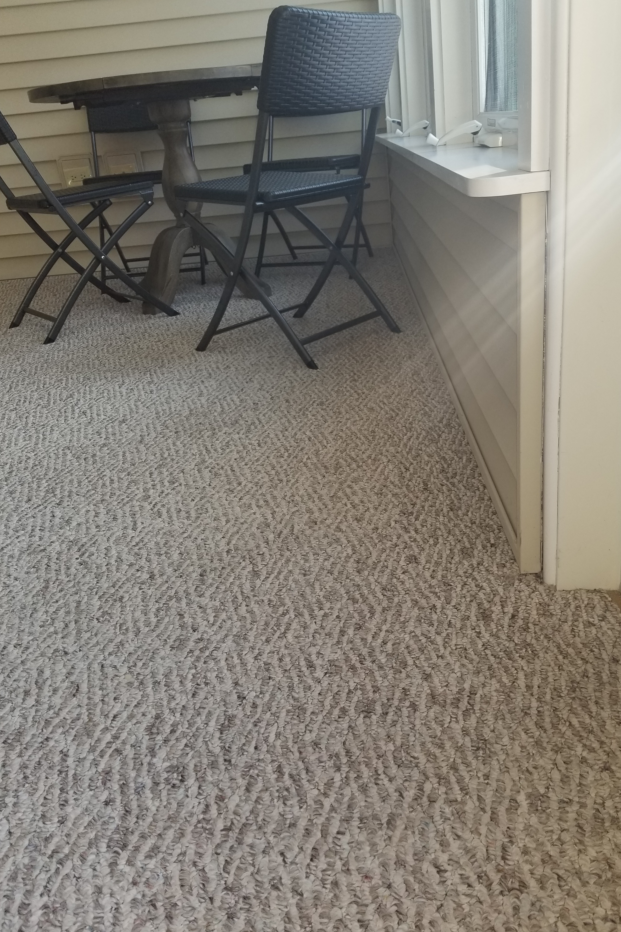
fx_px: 724
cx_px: 352
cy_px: 479
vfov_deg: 65.5
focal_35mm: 28
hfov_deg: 46.3
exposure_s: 1/120
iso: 100
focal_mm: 4.25
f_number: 1.7
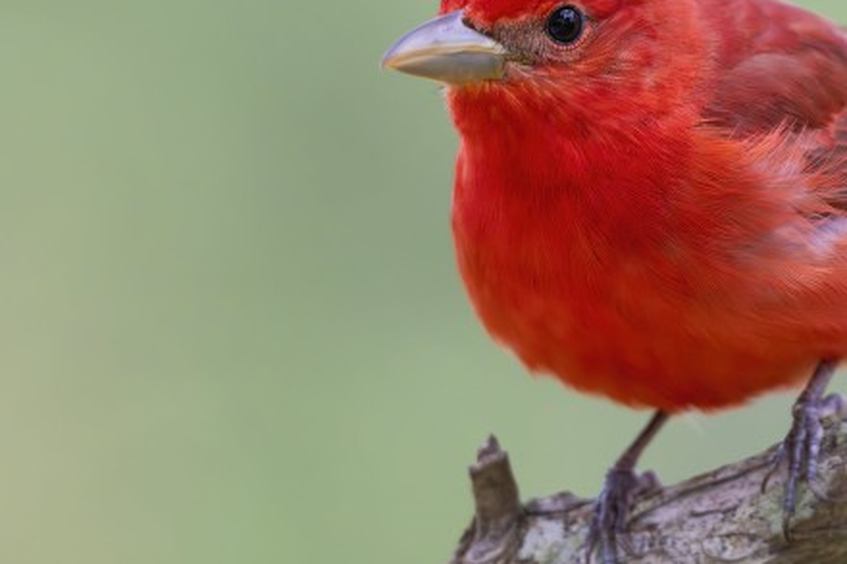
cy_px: 222
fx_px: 25658
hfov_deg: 1.9
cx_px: 601
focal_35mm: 1091
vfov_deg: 1.3
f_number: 5.6
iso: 3200
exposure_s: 1/320
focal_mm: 600
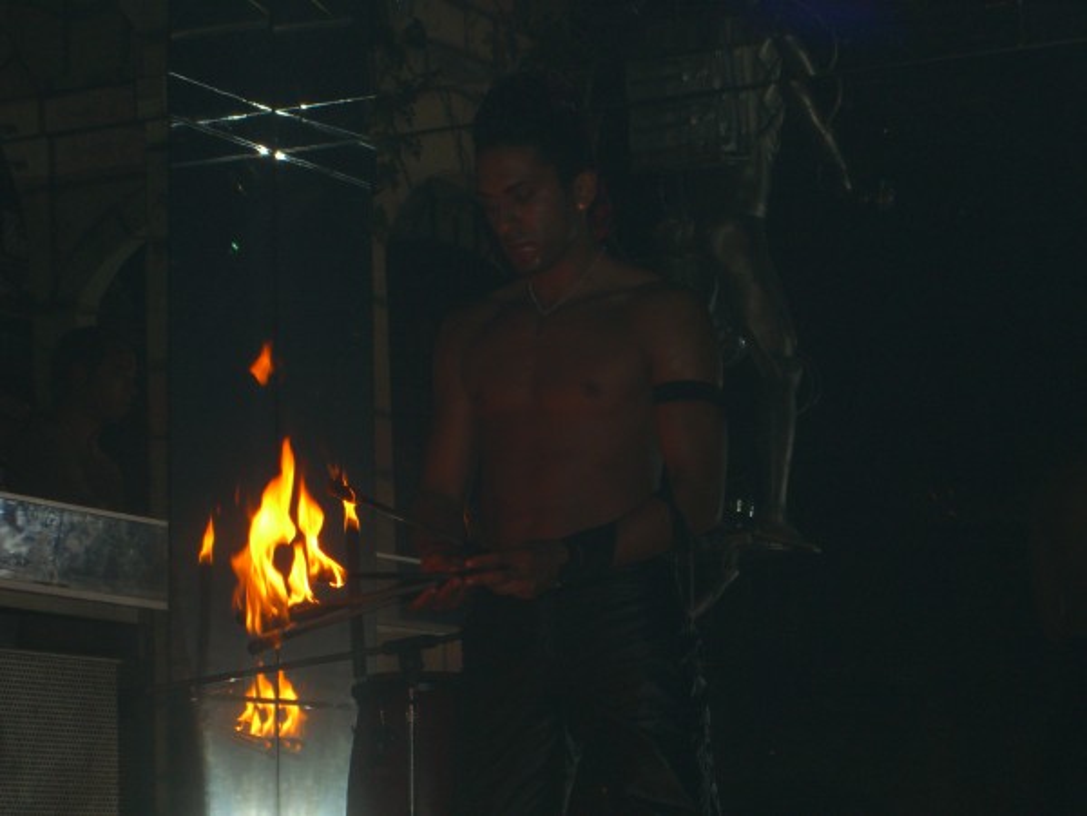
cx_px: 544
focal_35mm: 114
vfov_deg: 13.0
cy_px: 408
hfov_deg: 17.3
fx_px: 3580
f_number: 5.1
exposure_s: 1/60
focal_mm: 23.7
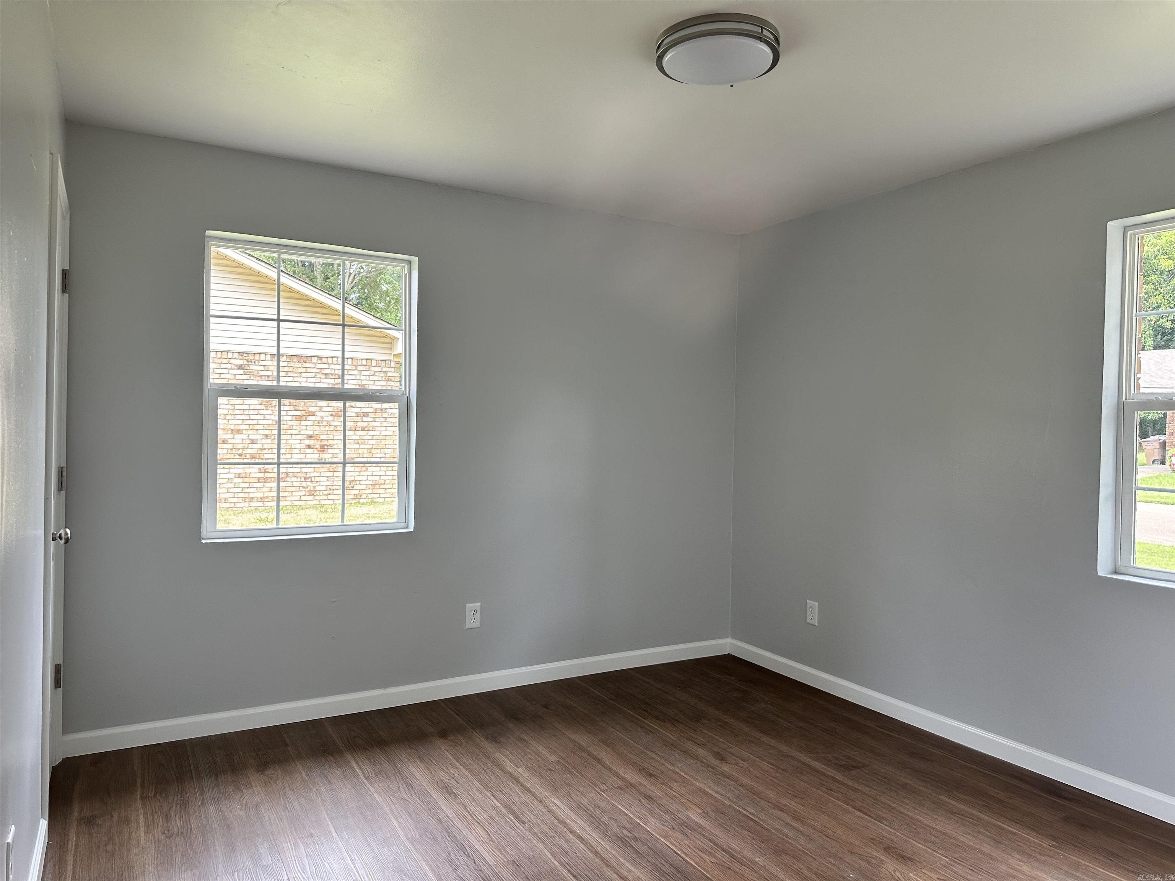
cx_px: 588
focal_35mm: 24
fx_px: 815
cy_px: 440
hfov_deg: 71.6
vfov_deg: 56.8
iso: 160
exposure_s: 1/121
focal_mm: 6.86
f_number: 1.78
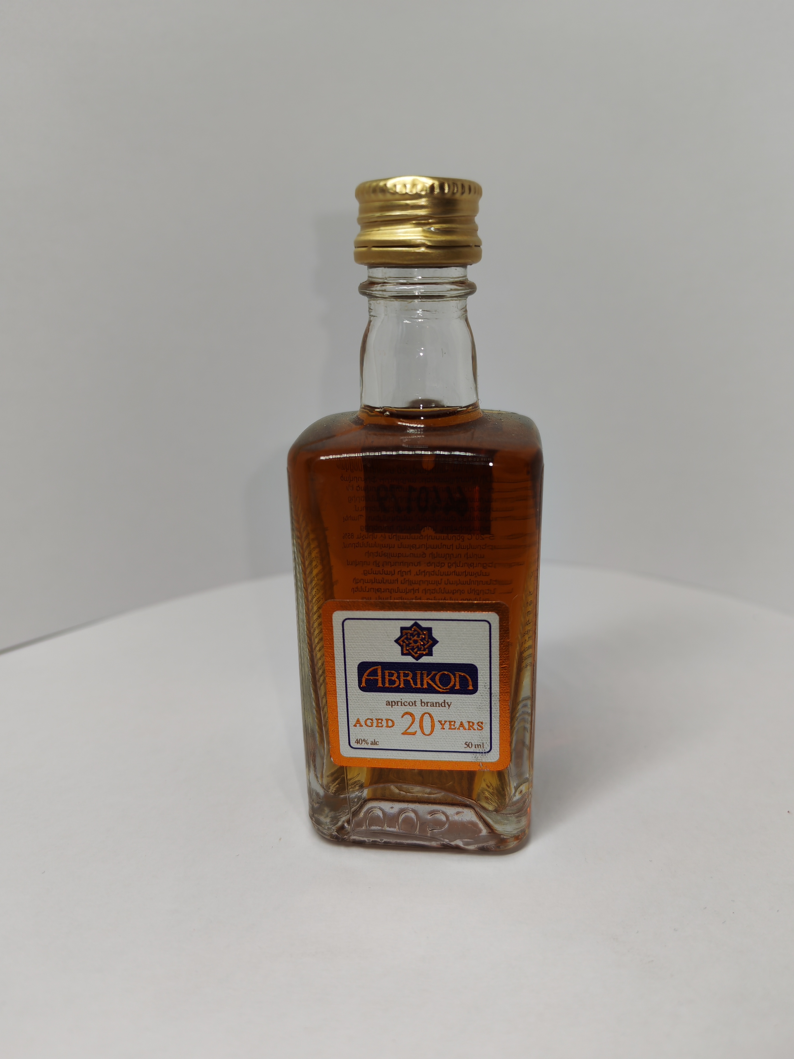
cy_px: 530
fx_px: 826
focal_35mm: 27
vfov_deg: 65.3
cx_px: 397
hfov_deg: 51.4
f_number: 1.9
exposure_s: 1/100
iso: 80
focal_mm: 6.12
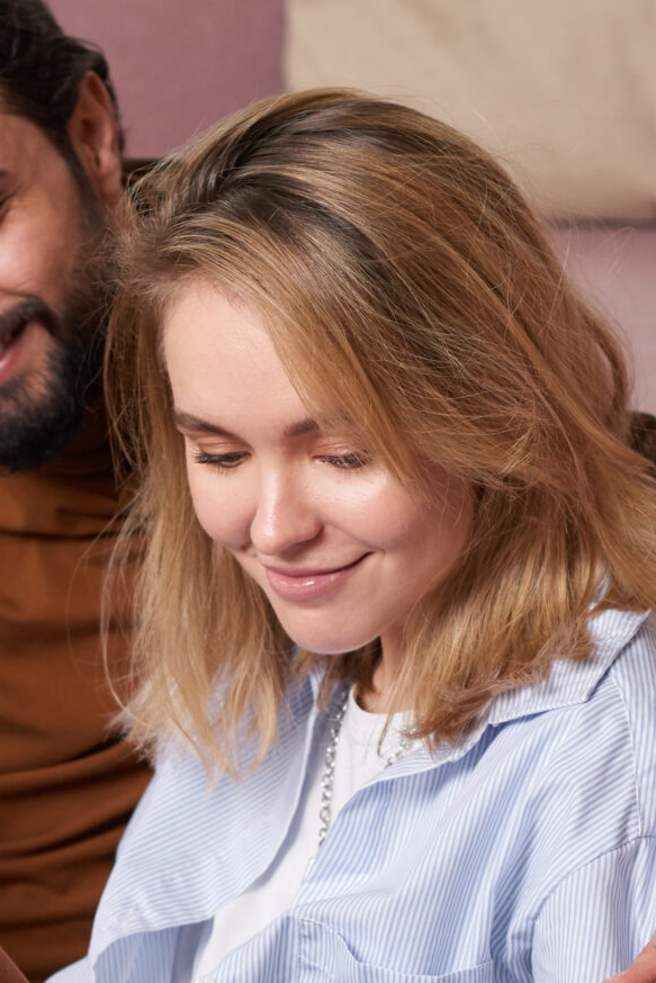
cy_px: 793
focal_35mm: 249
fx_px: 6803
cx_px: -37
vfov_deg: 8.3
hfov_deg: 5.5
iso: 640
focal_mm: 85
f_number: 3.2
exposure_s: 1/160
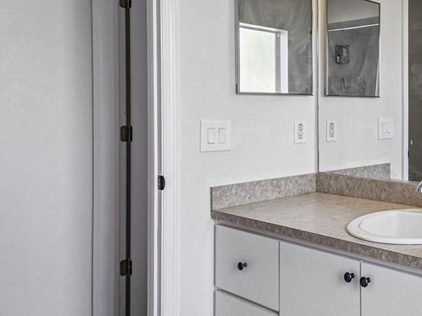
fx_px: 451
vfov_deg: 38.2
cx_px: 438
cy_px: 105
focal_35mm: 37
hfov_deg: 42.1
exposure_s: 1/5
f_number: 7.1
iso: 100
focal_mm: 10
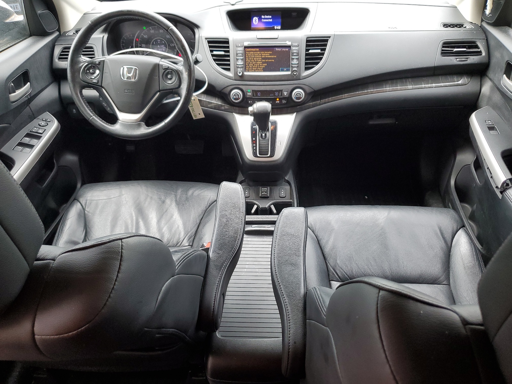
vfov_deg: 53.1
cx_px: 256
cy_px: 192
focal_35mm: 26
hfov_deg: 67.3
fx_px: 385
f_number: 1.5
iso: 76
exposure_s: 1/120
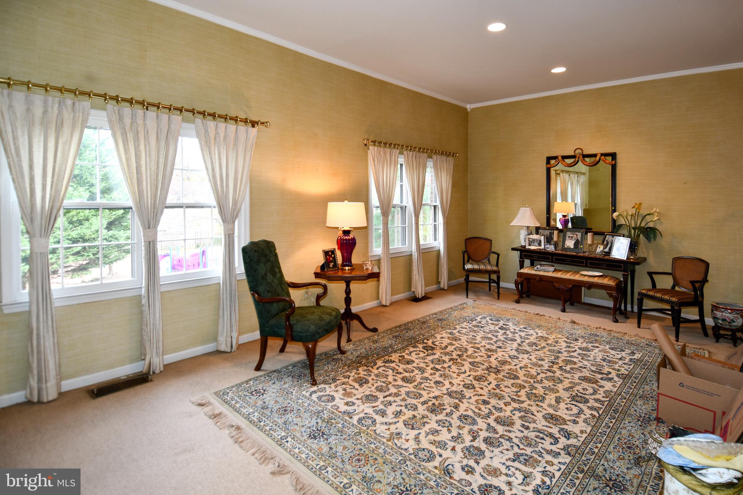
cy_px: 248
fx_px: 371
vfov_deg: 67.4
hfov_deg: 90.0
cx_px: 372
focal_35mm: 18
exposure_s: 1/60
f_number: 4
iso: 200
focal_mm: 12
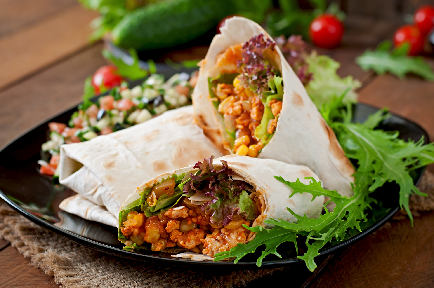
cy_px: 144
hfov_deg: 27.0
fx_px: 903
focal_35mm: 75
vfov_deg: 18.1
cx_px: 217
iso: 100
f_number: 4.5
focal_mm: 50
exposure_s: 1/160
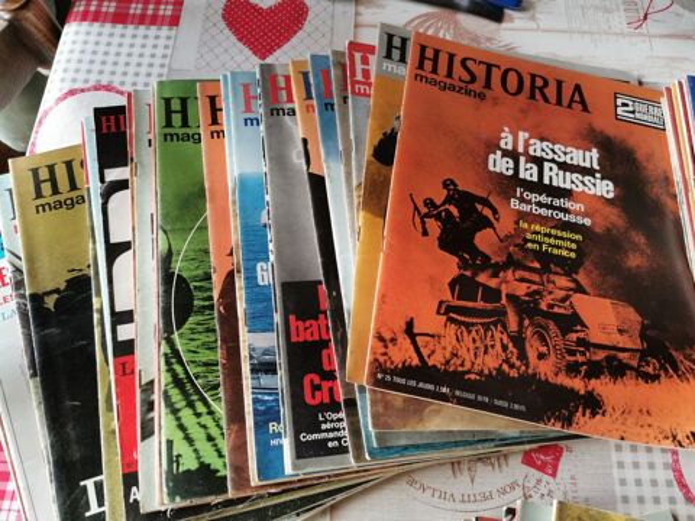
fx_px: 542
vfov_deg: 51.4
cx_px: 348
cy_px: 260
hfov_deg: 65.3
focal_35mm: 27
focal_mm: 5.56
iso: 125
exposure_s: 1/50
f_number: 1.6
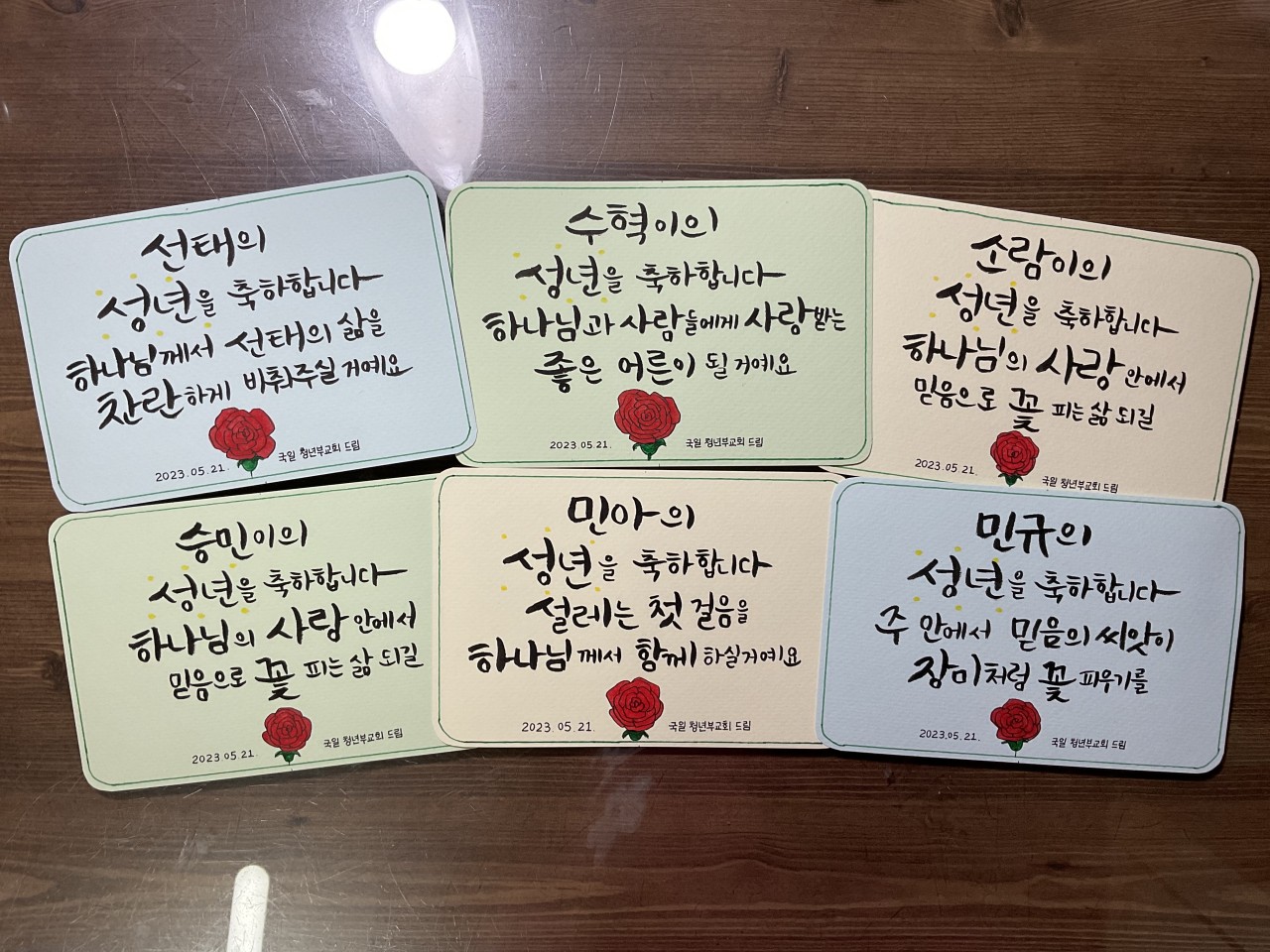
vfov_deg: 48.2
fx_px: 1064
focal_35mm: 29
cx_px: 635
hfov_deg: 61.7
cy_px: 476
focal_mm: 3
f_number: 1.8
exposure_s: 1/120
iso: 50
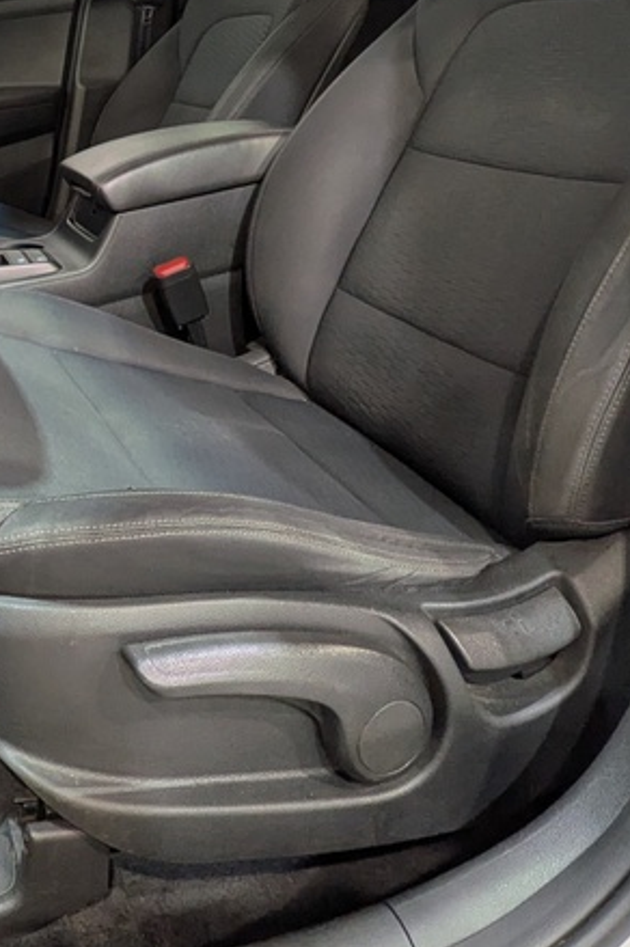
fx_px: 894
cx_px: -11
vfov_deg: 51.9
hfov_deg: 34.9
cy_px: 175
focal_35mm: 34
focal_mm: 1.83
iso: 64
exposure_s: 1/25
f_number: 2.2
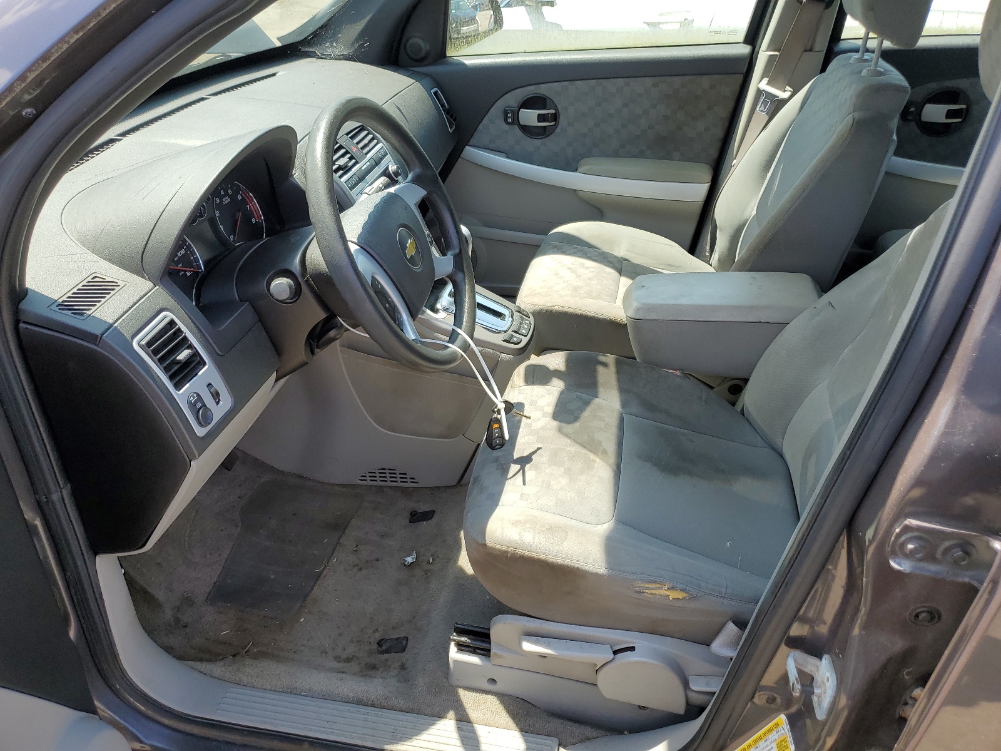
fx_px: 752
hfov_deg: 67.3
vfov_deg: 53.1
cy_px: 376
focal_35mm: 26
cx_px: 500
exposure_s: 1/625
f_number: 1.5
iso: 50
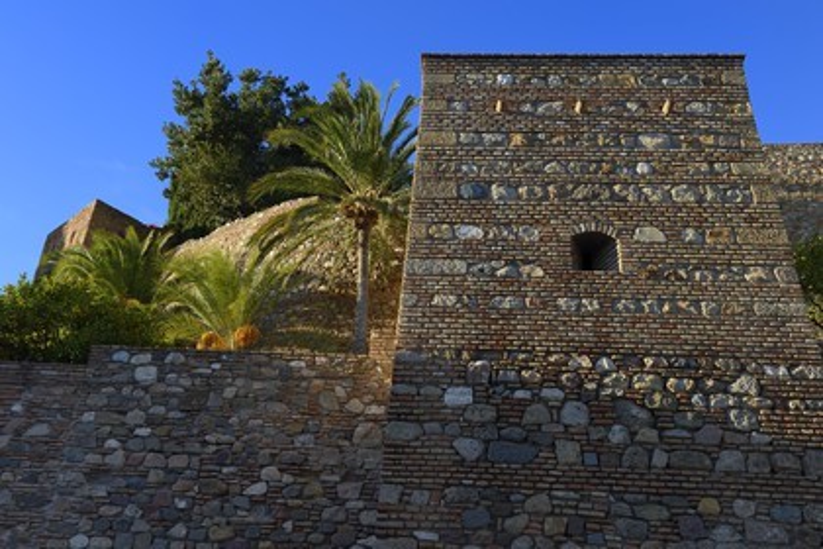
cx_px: 412
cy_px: 274
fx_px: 731
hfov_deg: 58.7
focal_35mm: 32
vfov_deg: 41.1
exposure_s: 1/200
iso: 200
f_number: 7.1
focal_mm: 32
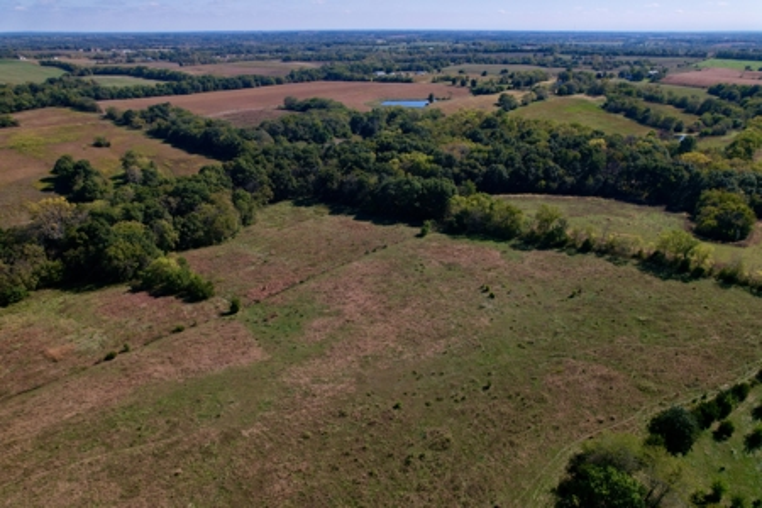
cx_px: 381
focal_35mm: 22
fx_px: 466
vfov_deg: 57.2
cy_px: 254
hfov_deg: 78.6
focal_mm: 8.38
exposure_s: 1/80
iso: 100
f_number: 2.8
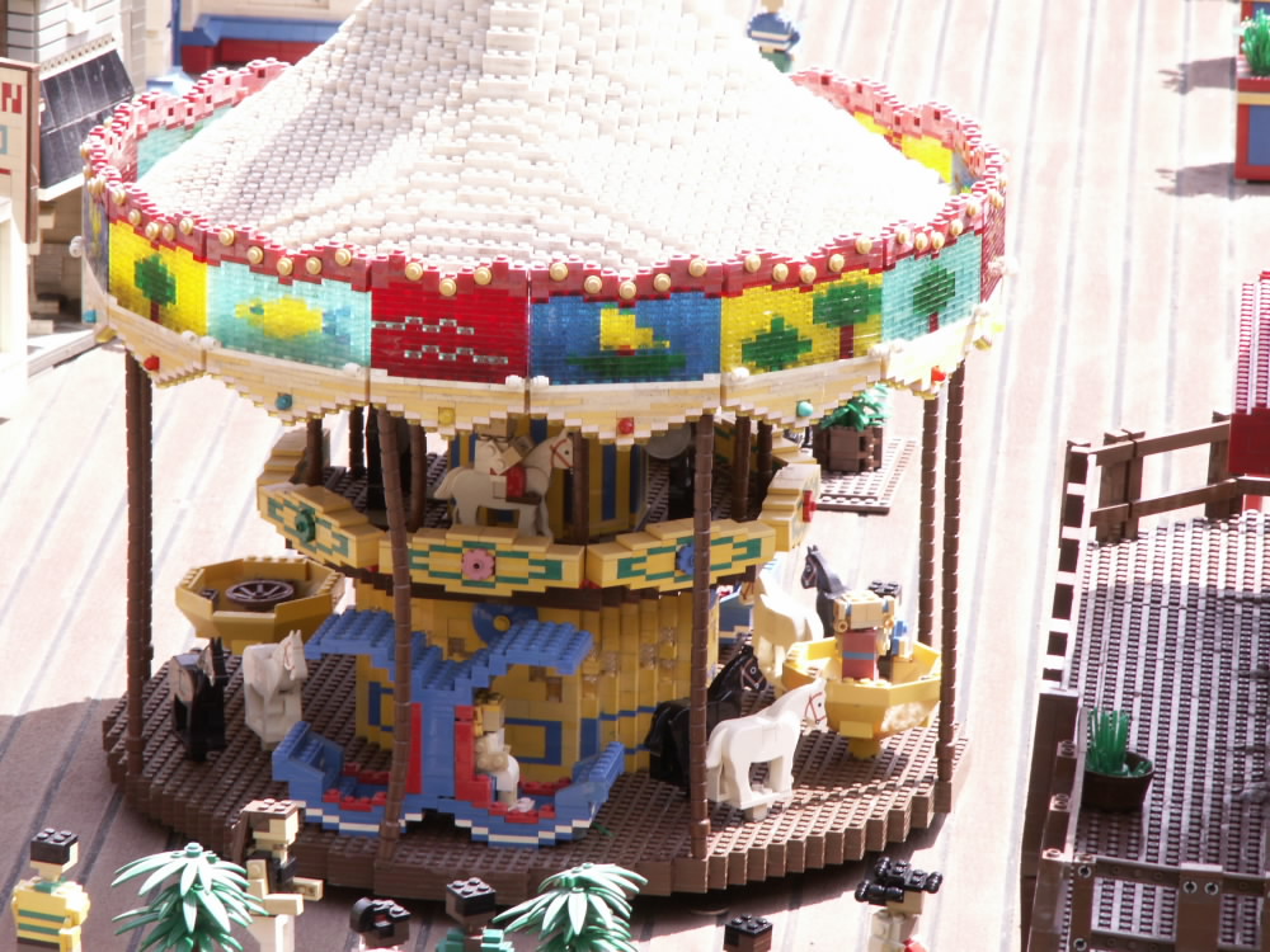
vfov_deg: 7.3
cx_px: 635
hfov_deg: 9.7
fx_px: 7448
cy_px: 476
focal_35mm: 203
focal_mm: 33.23
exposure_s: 1/100
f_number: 5.6
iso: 50
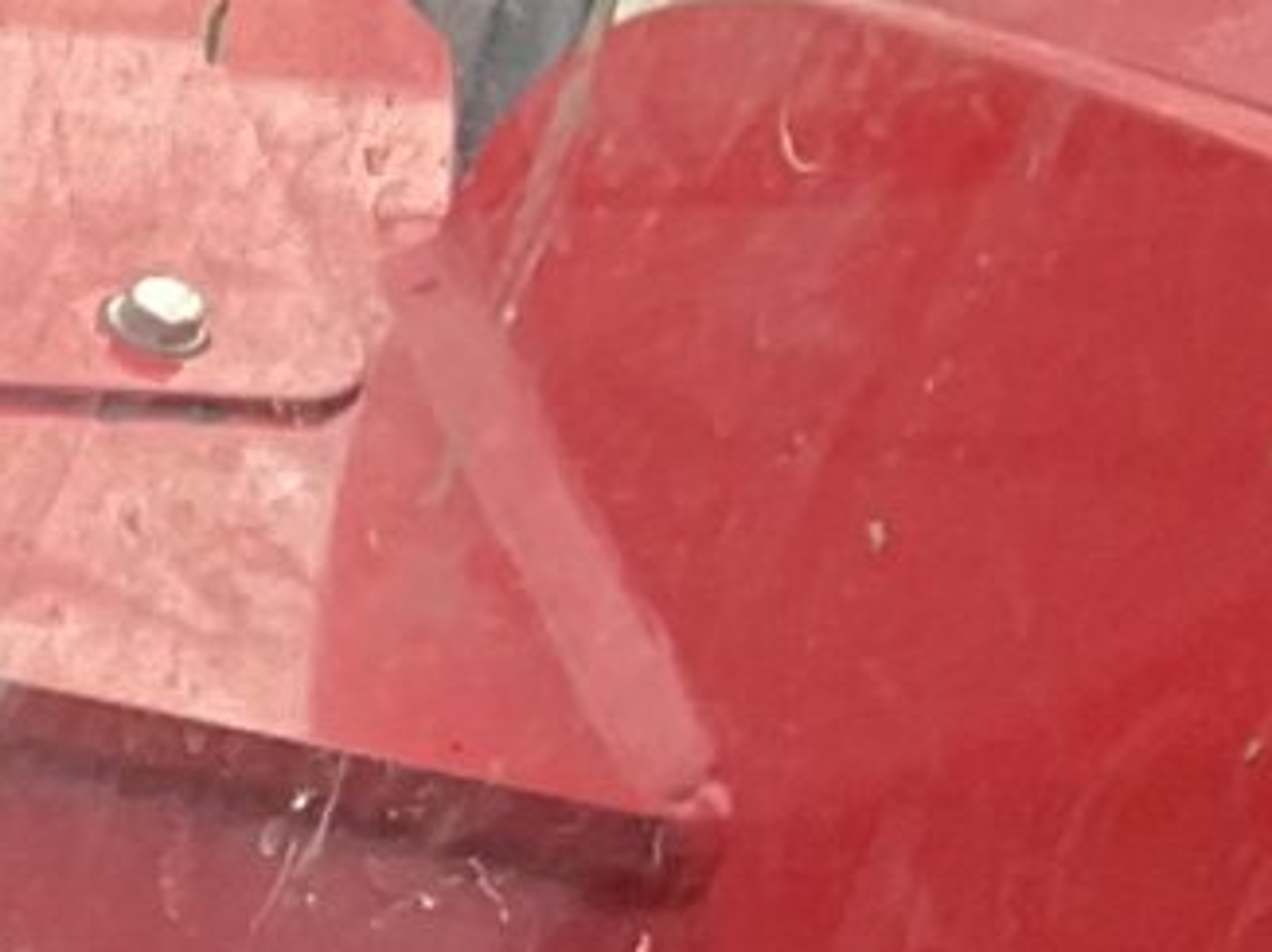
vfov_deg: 6.2
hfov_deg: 7.4
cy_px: 2403
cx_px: -2813
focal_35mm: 228
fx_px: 8372
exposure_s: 1/100
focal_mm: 3
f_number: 1.8
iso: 40
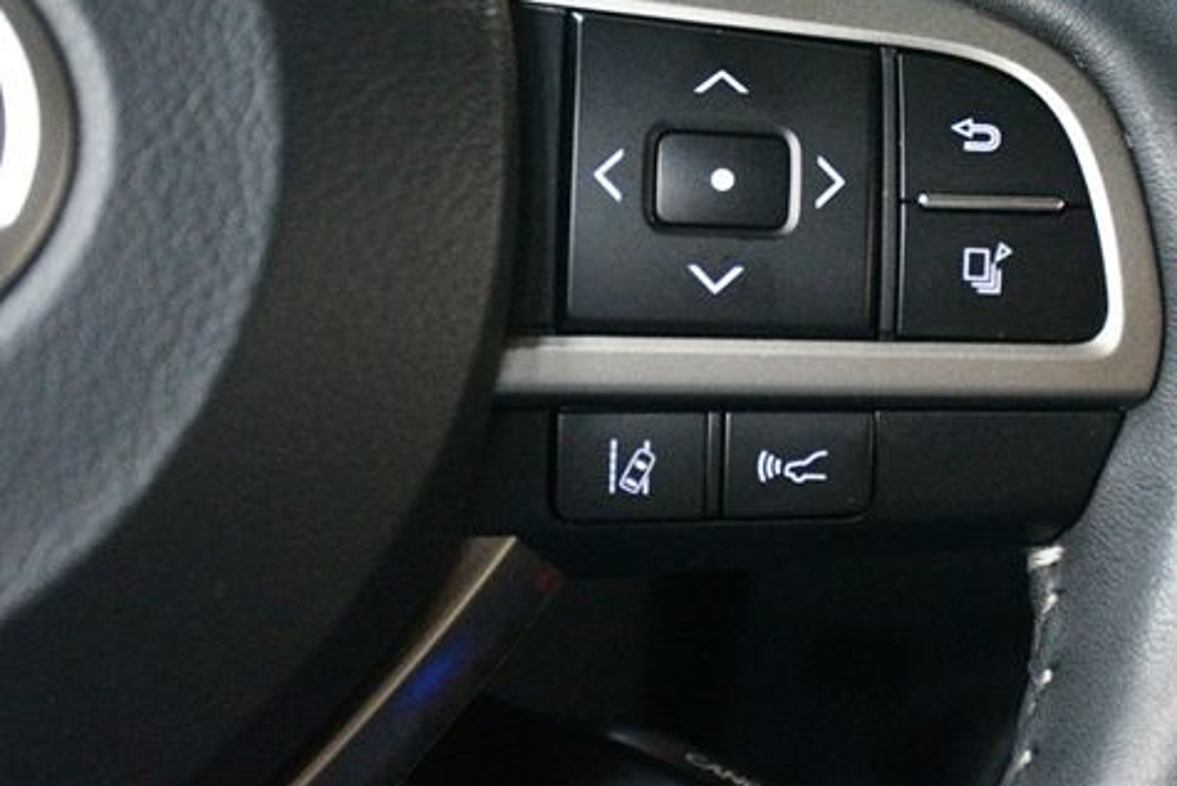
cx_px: 753
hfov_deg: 21.0
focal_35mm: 97
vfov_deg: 14.1
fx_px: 3172
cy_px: 260
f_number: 4.5
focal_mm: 48
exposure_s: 1/60
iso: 12800
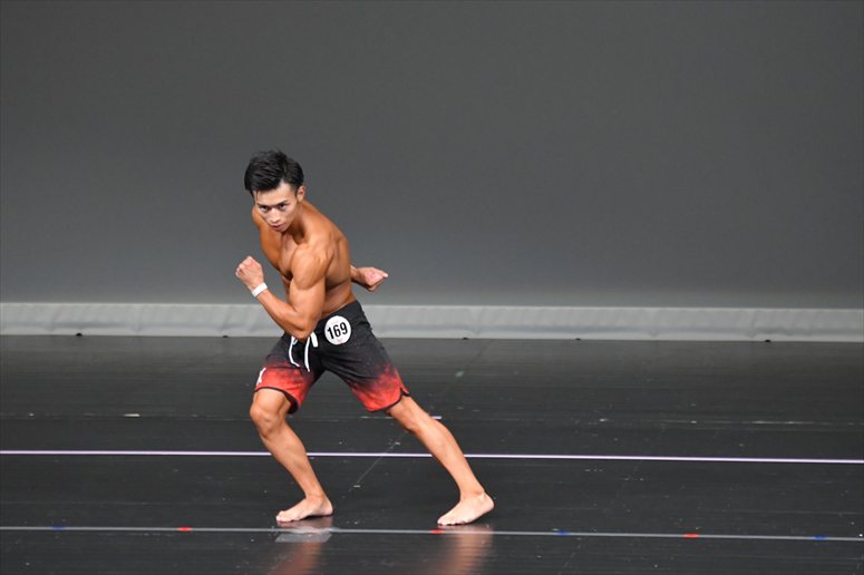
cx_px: 432
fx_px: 8276
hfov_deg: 6.0
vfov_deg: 4.0
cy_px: 288
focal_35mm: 345
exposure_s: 1/400
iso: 5000
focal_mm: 230
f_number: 5.6
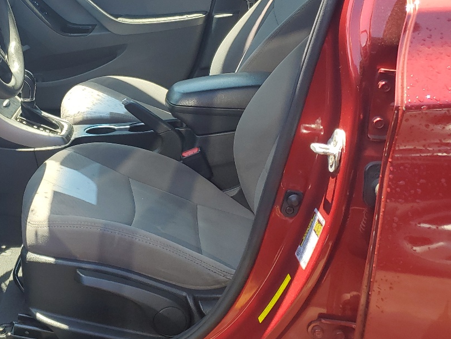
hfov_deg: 35.7
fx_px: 664
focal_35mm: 51
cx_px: 64
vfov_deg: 28.4
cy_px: 118
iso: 50
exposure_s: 1/455
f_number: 1.5
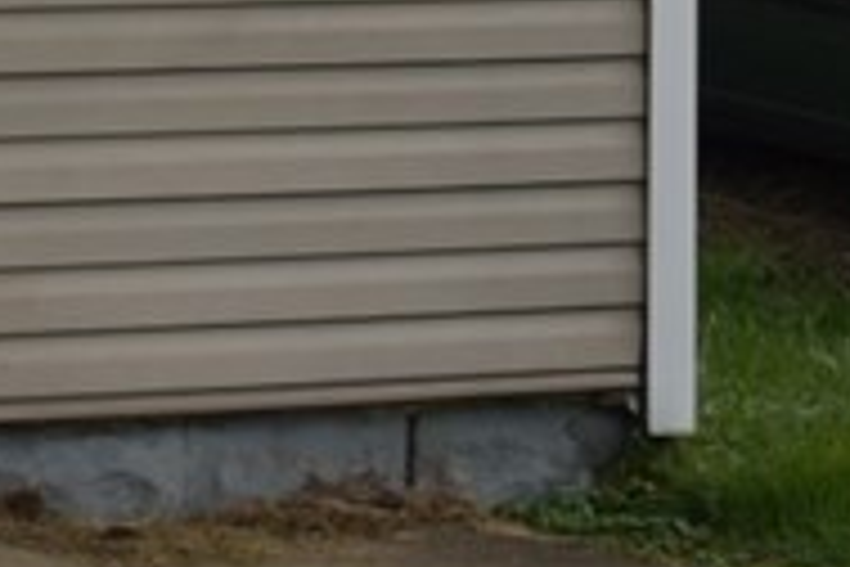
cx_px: -967
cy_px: -842
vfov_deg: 6.3
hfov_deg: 9.2
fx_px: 4887
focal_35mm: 207
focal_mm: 24
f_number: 4
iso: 100
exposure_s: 1/640
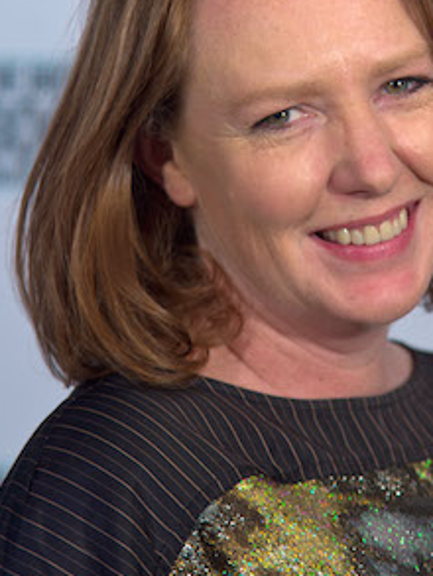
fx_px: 2950
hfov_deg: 8.4
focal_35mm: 177
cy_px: 258
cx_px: 283
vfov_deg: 11.2
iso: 640
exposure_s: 1/80
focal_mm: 120
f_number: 4
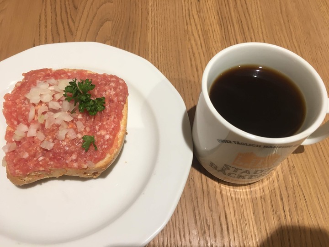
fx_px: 276
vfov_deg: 48.2
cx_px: 164
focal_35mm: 29
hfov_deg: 61.7
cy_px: 124
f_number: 2.2
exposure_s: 1/33
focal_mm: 4.15
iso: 80
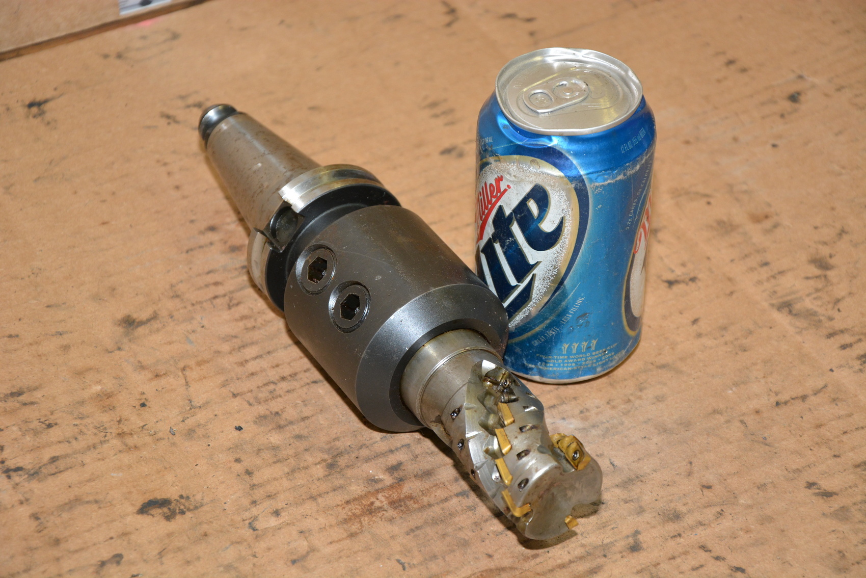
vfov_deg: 11.4
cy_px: 289
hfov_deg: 17.1
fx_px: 2887
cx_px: 433
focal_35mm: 120
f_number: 7.1
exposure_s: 1/60
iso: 800
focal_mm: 80
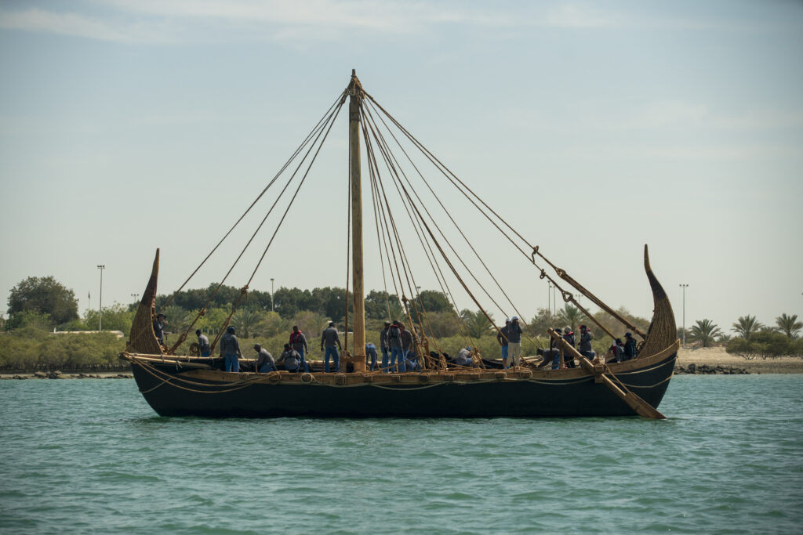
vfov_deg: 12.5
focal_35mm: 110
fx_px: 2454
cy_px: 268
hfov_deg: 18.6
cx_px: 402
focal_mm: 110
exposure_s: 1/2000
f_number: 4
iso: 500
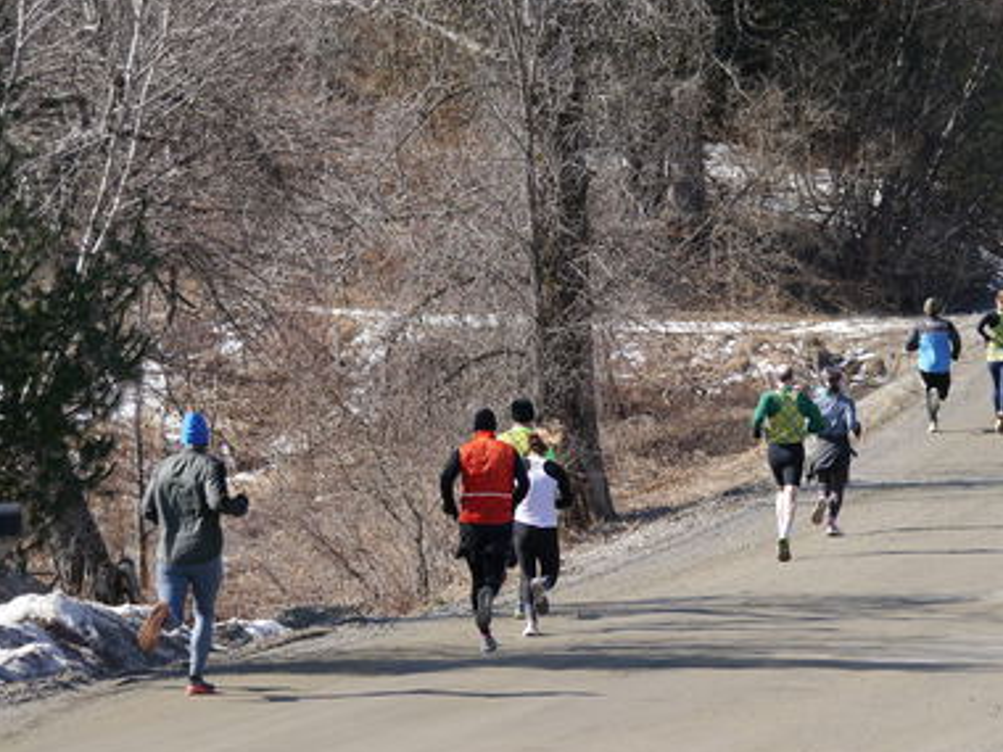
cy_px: 297
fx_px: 9069
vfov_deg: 4.7
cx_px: 636
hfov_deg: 6.3
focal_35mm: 313
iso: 160
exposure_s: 1/640
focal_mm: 108
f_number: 4.1
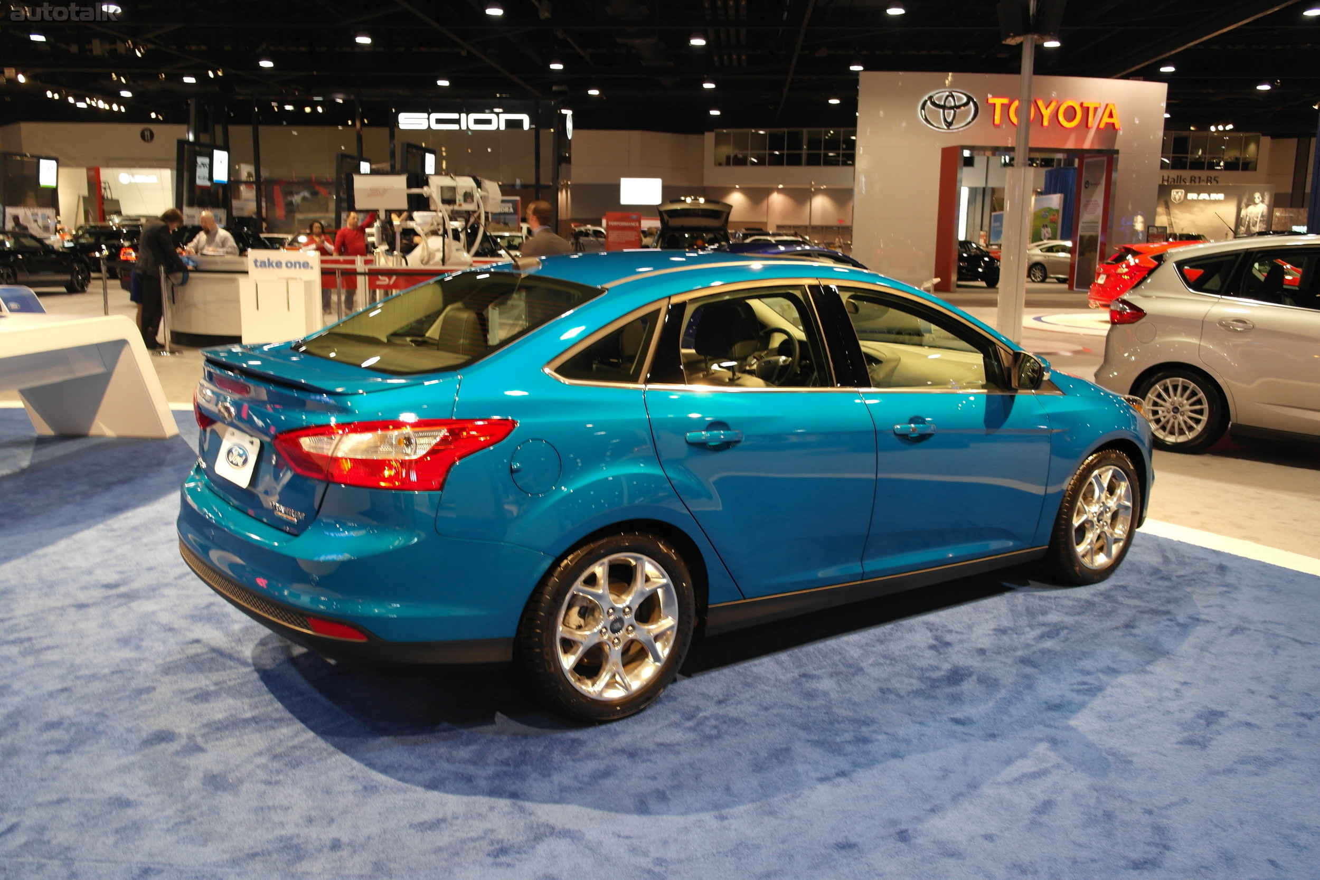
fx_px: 1100
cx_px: 660
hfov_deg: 61.9
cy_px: 440
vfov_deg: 43.6
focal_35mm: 30
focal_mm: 20
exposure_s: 1/40
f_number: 3.5
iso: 400
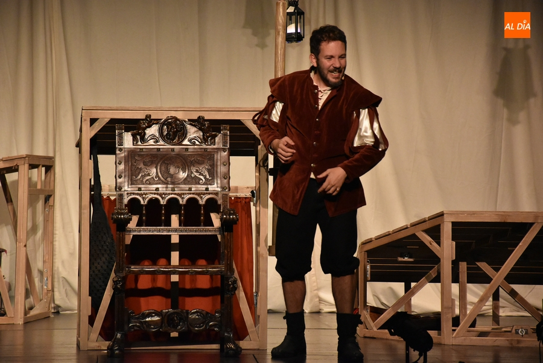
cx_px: 272
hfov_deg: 11.8
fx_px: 2627
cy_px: 182
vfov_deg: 7.9
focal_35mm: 174
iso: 4000
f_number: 5.6
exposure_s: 1/125
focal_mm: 116
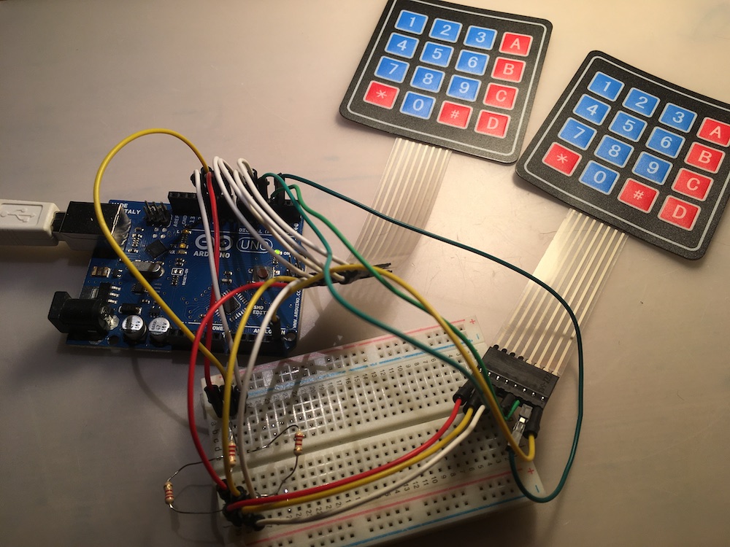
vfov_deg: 48.2
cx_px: 365
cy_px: 274
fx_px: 612
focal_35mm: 29
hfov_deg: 61.7
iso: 25
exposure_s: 1/220
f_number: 2.2
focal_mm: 4.15
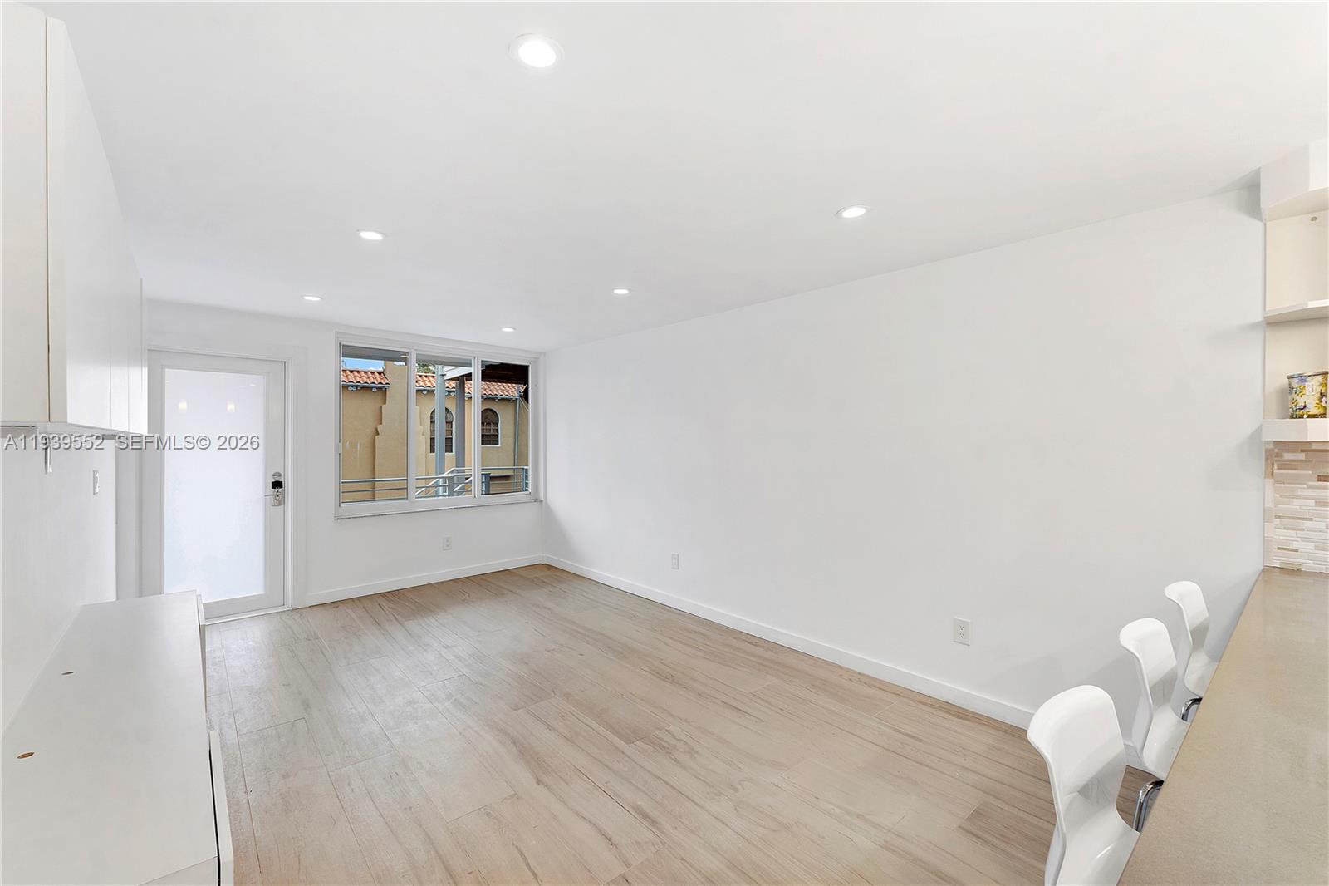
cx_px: 664
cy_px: 443
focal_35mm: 15
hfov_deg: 100.4
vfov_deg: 77.3
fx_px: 554
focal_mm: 10
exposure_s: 1/4
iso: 160
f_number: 11
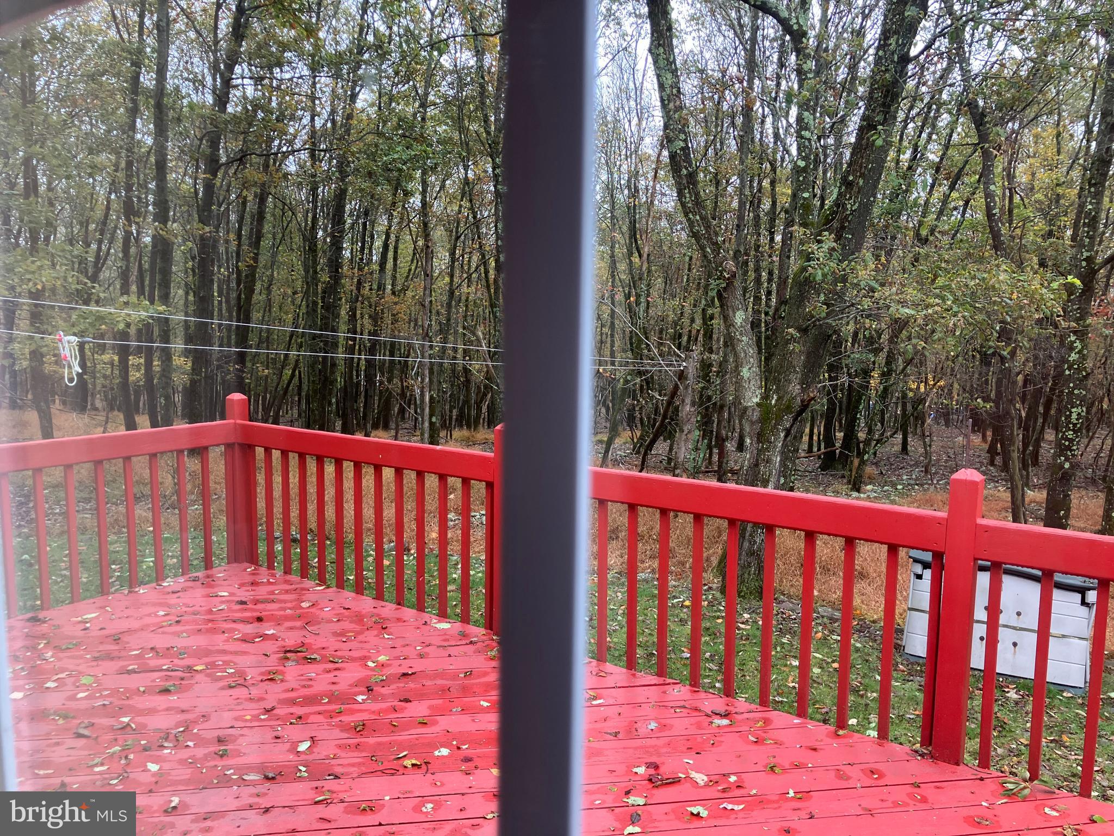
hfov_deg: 63.4
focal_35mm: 28
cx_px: 557
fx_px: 901
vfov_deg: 49.7
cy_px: 418
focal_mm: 3.99
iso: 50
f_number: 1.8
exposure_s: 1/120
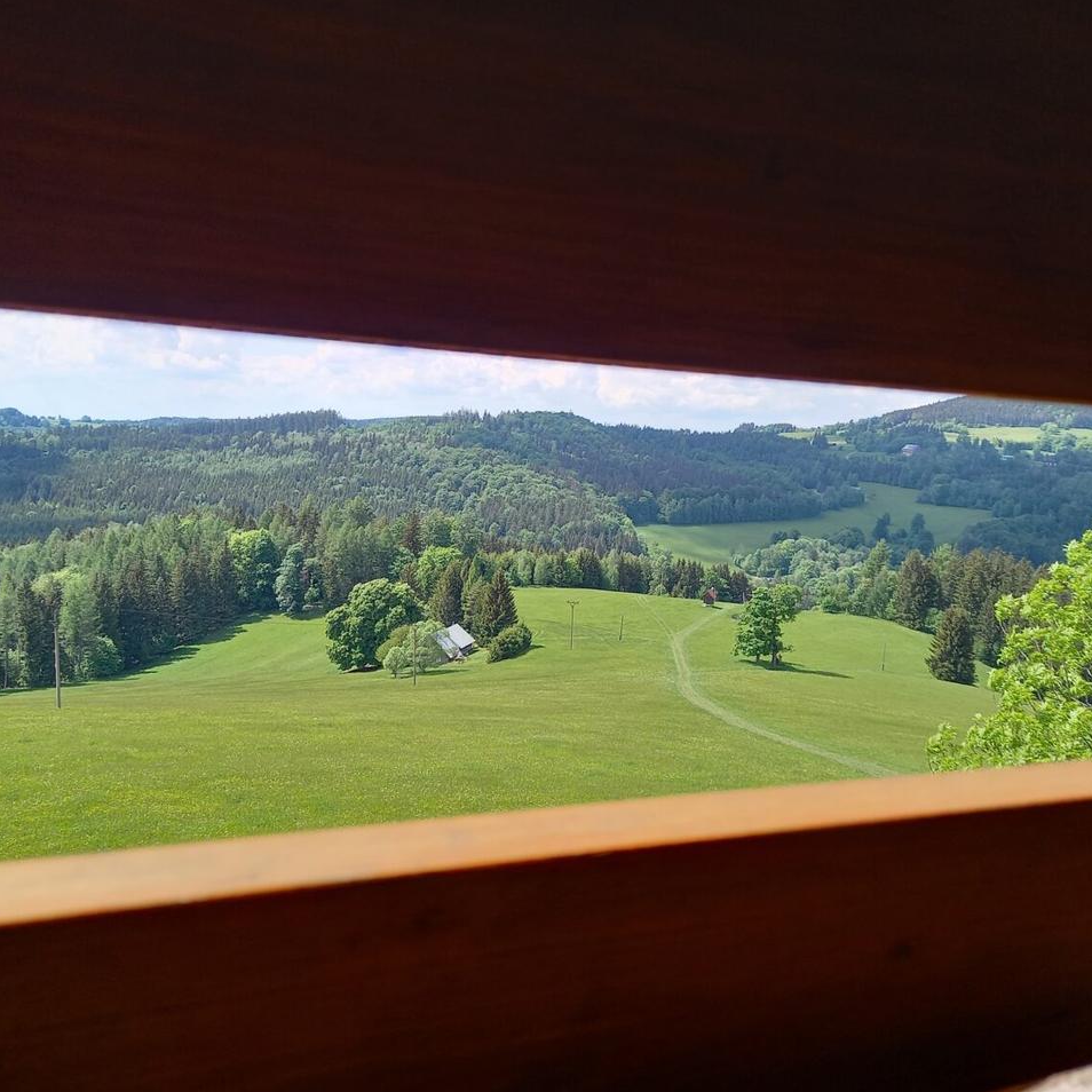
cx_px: 506
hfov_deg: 52.5
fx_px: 1106
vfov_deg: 52.5
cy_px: 568
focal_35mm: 31
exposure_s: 1/346
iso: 50
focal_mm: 4.65
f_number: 1.8
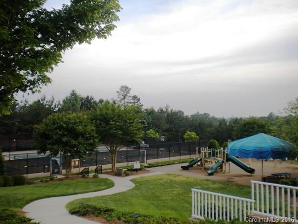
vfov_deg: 40.7
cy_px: 112
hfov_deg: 52.6
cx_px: 149
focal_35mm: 35
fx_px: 301
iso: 113
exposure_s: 1/207
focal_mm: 6.3
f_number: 4.6
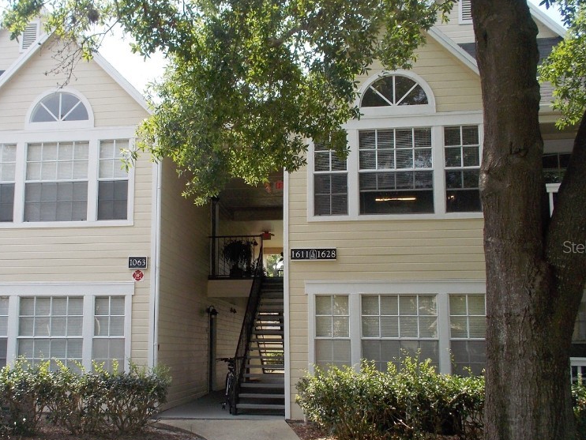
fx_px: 677
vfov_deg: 35.9
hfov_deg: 46.5
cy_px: 246
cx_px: 233
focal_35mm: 40
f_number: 3.3
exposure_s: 1/400
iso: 80
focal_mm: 4.1
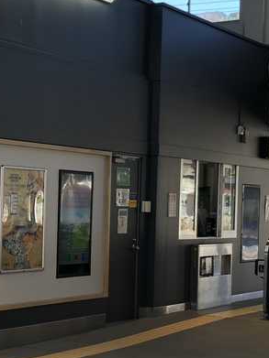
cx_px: 29
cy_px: 219
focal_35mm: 89
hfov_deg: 16.4
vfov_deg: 22.0
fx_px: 923
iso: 20
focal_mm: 3.99
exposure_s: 1/118
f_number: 1.8
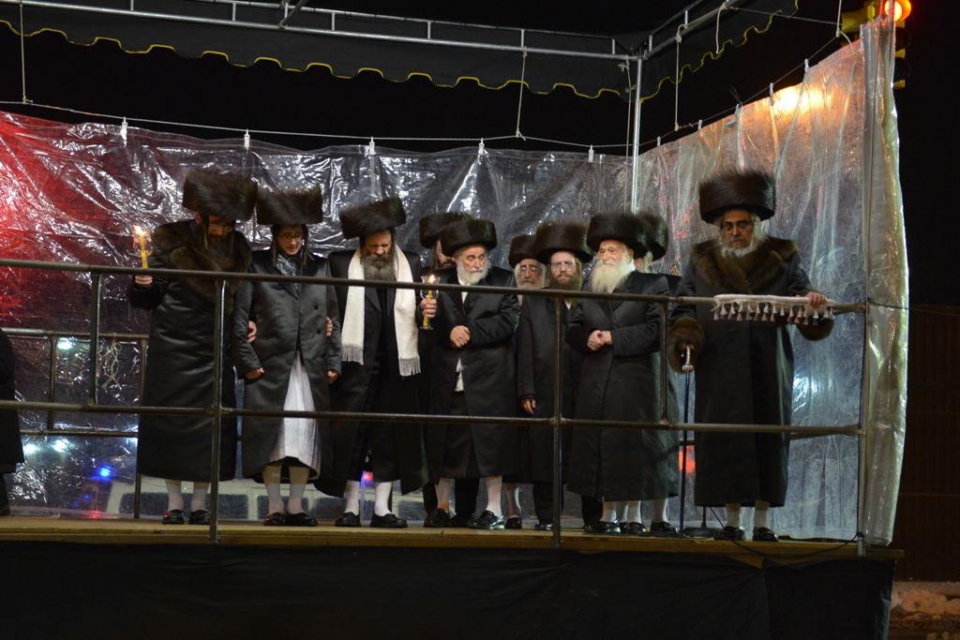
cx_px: 480
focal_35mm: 62
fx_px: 1653
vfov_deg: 21.9
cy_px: 320
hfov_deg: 32.4
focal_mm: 62
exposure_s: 1/125
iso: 1600
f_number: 2.8
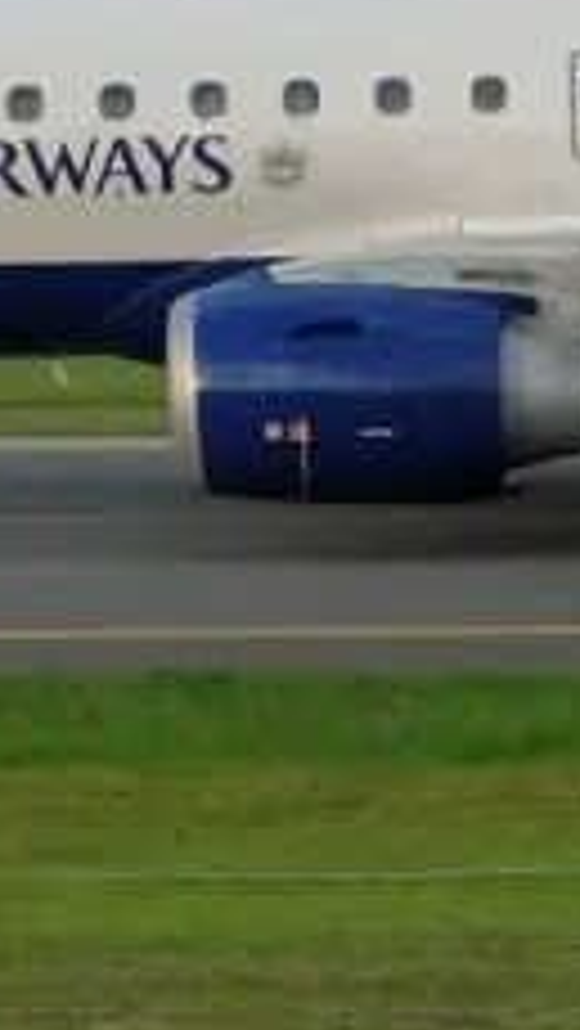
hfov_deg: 6.4
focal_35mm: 187
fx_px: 5107
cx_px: 967
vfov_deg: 11.5
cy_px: 169
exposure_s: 1/170
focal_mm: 26.9
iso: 200
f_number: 7.1
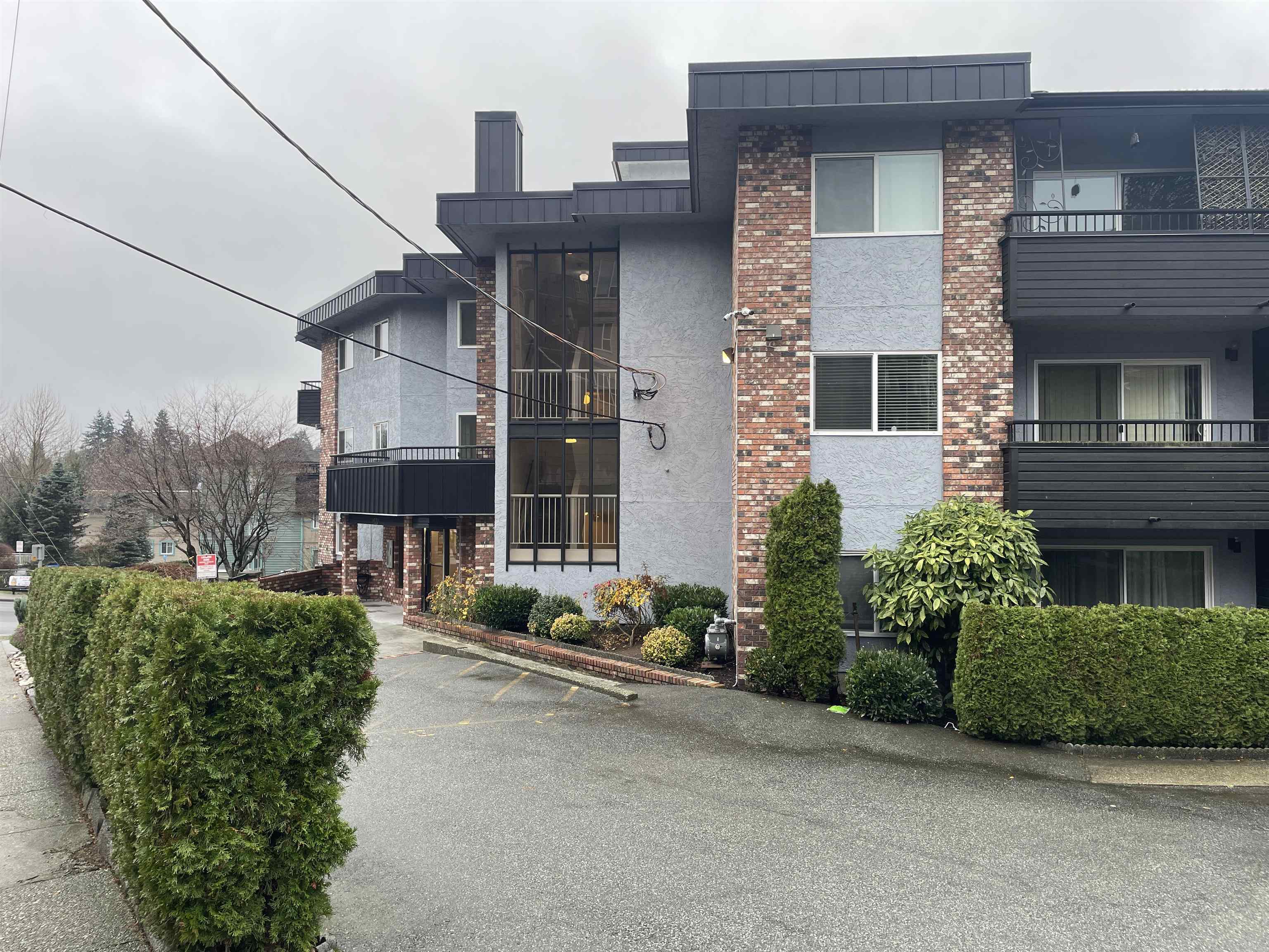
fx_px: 953
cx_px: 634
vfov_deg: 53.1
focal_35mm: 26
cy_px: 476
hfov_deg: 67.3
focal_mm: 4.2
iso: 32
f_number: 1.6
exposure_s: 1/133
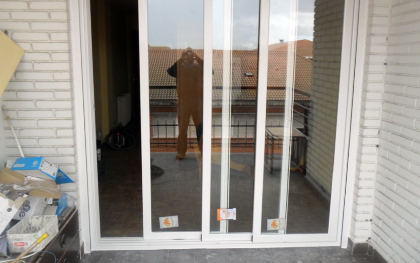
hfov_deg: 64.6
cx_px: 211
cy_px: 113
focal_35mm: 29
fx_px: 332
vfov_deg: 43.0
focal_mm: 4.9
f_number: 3.5
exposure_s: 1/45
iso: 100
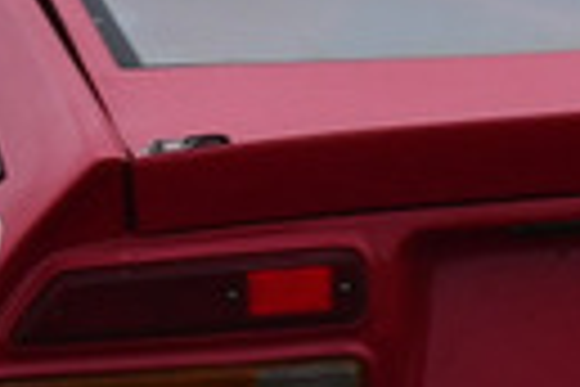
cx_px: 31
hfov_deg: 0.4
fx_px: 74895
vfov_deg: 0.3
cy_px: -32
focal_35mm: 4649
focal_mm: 500
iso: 640
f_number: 10
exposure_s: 1/640
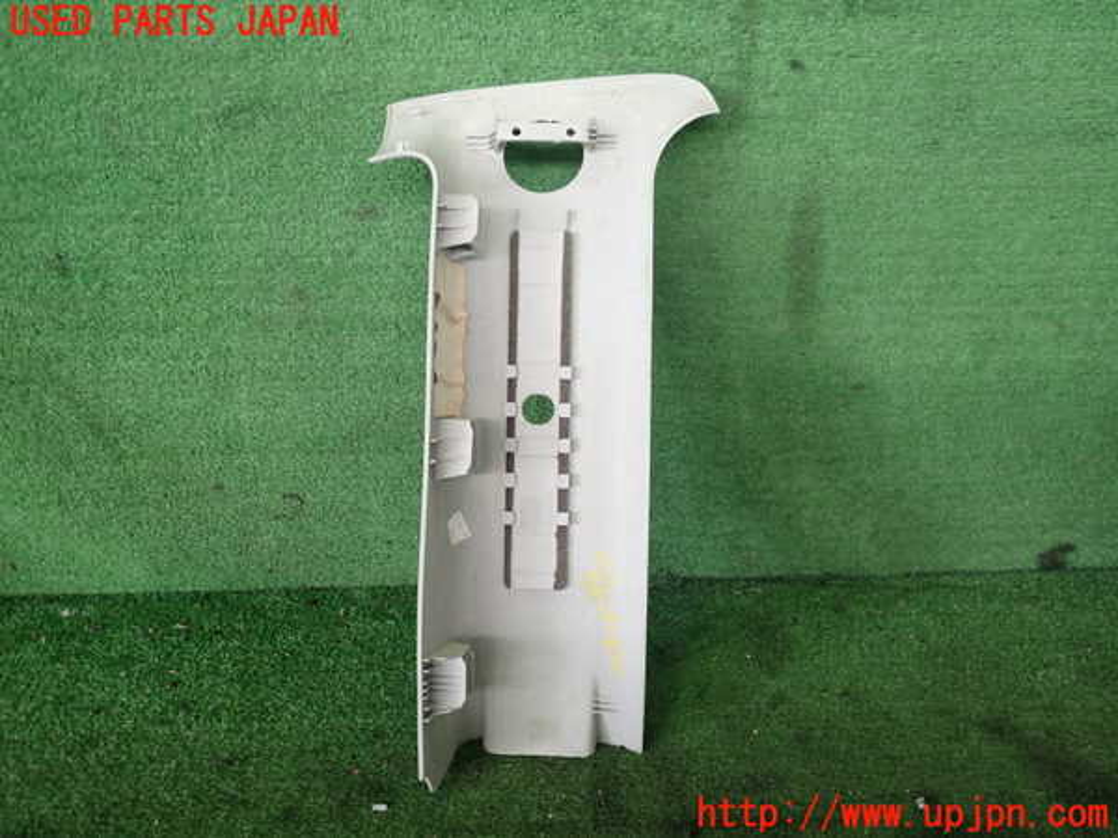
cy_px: 419
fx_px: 969
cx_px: 559
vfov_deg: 46.8
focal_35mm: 30
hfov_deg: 60.0
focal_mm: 5.4
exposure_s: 1/60
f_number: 2.3
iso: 200
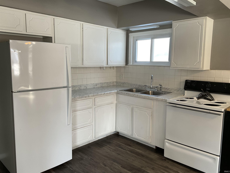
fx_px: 193
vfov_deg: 48.2
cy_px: 86
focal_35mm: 29
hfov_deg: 61.7
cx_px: 115
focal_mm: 3
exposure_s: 1/60
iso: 40
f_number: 1.8
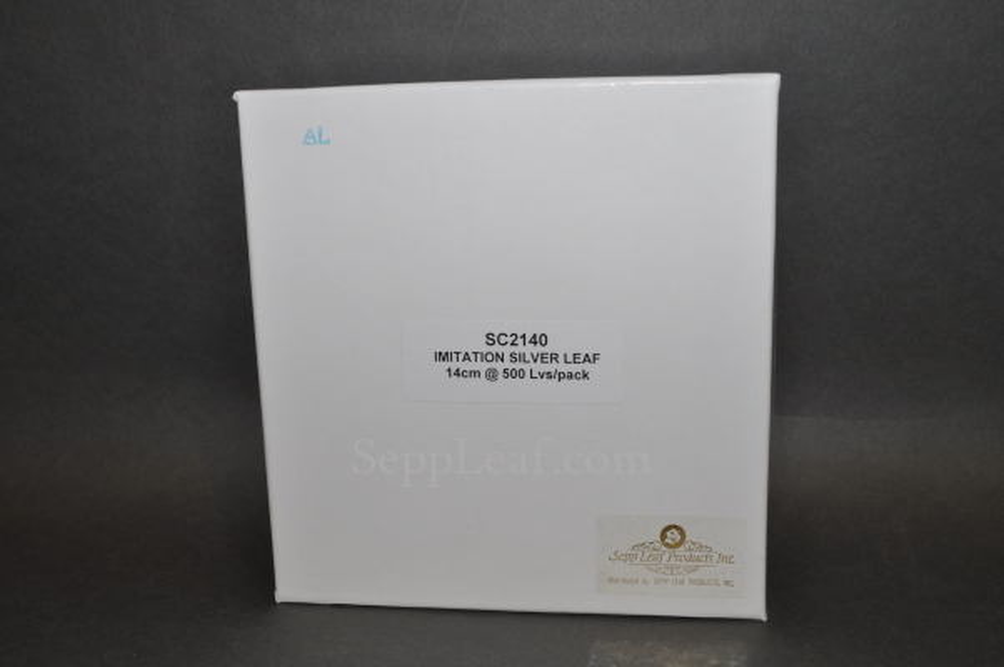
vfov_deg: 36.8
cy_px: 334
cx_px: 502
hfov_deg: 53.2
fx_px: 1003
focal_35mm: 36
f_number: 9
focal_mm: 24
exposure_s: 1/125
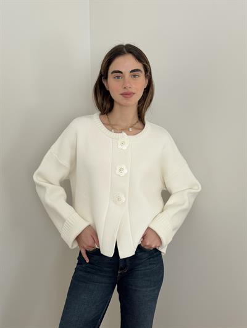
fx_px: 456
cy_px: 164
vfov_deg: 39.6
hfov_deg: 30.3
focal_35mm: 48
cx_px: 124
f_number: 1.78
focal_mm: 6.76
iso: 64
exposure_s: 1/121
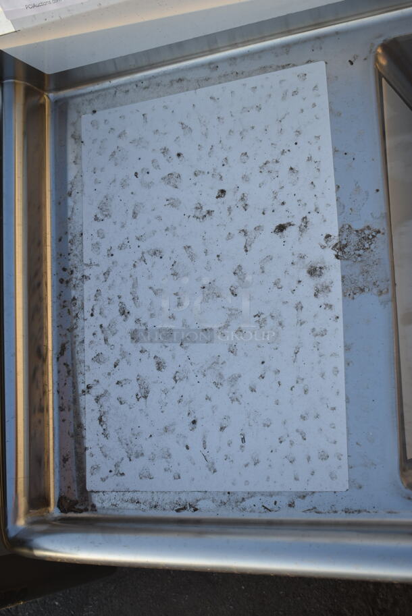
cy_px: 308
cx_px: 206
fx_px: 874
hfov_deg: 26.5
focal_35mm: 51
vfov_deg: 38.9
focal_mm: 34
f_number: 4.5
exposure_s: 1/125
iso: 100
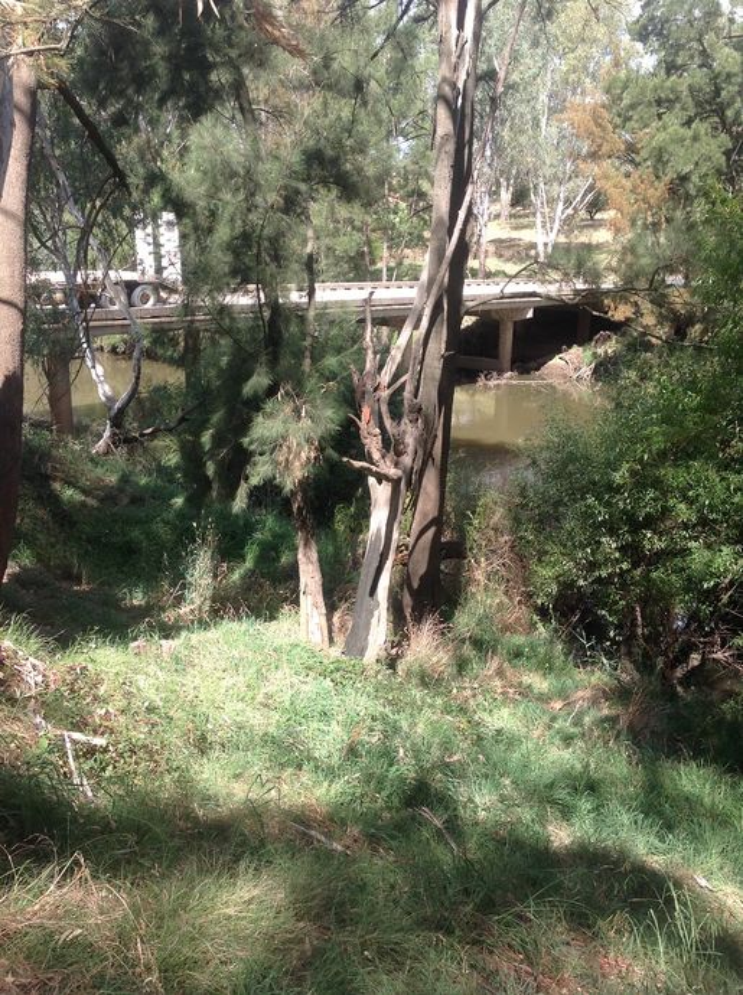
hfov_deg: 40.6
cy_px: 498
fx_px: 1005
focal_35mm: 35
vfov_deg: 52.7
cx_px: 372
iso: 50
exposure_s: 1/504
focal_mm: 4.28
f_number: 2.4
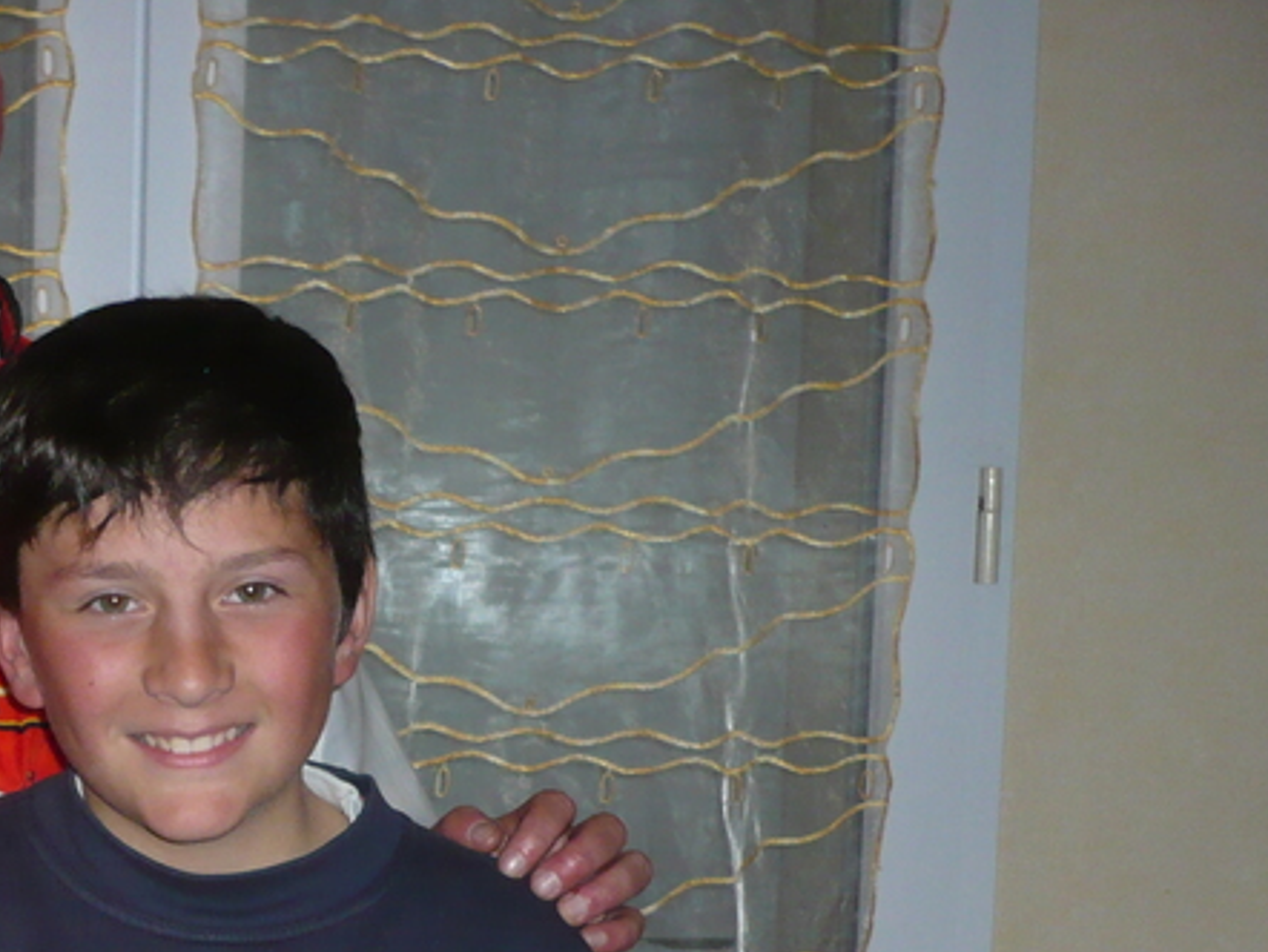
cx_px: -14
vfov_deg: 18.9
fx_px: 2785
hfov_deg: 24.4
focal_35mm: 76
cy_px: 935
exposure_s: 1/30
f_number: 2.8
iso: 200
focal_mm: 5.8
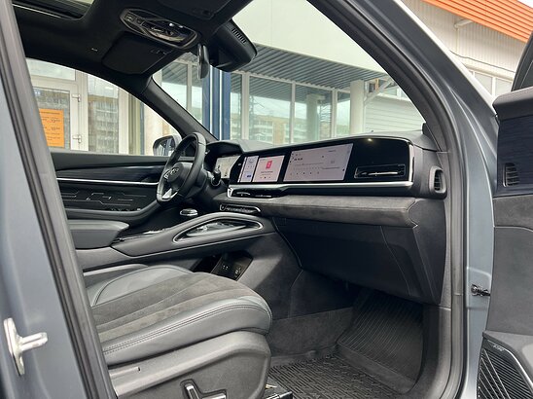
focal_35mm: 26
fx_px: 400
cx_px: 266
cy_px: 200
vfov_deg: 53.0
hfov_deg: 67.3
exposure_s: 1/121
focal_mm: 5.7
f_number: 1.5
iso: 80
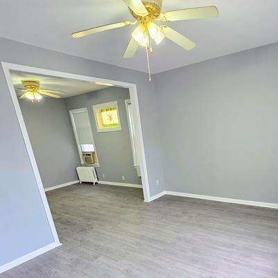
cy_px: 200
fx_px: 200
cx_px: 189
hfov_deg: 67.4
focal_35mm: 22
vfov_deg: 66.4
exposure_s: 1/120
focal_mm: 2.2
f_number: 1.9
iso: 125
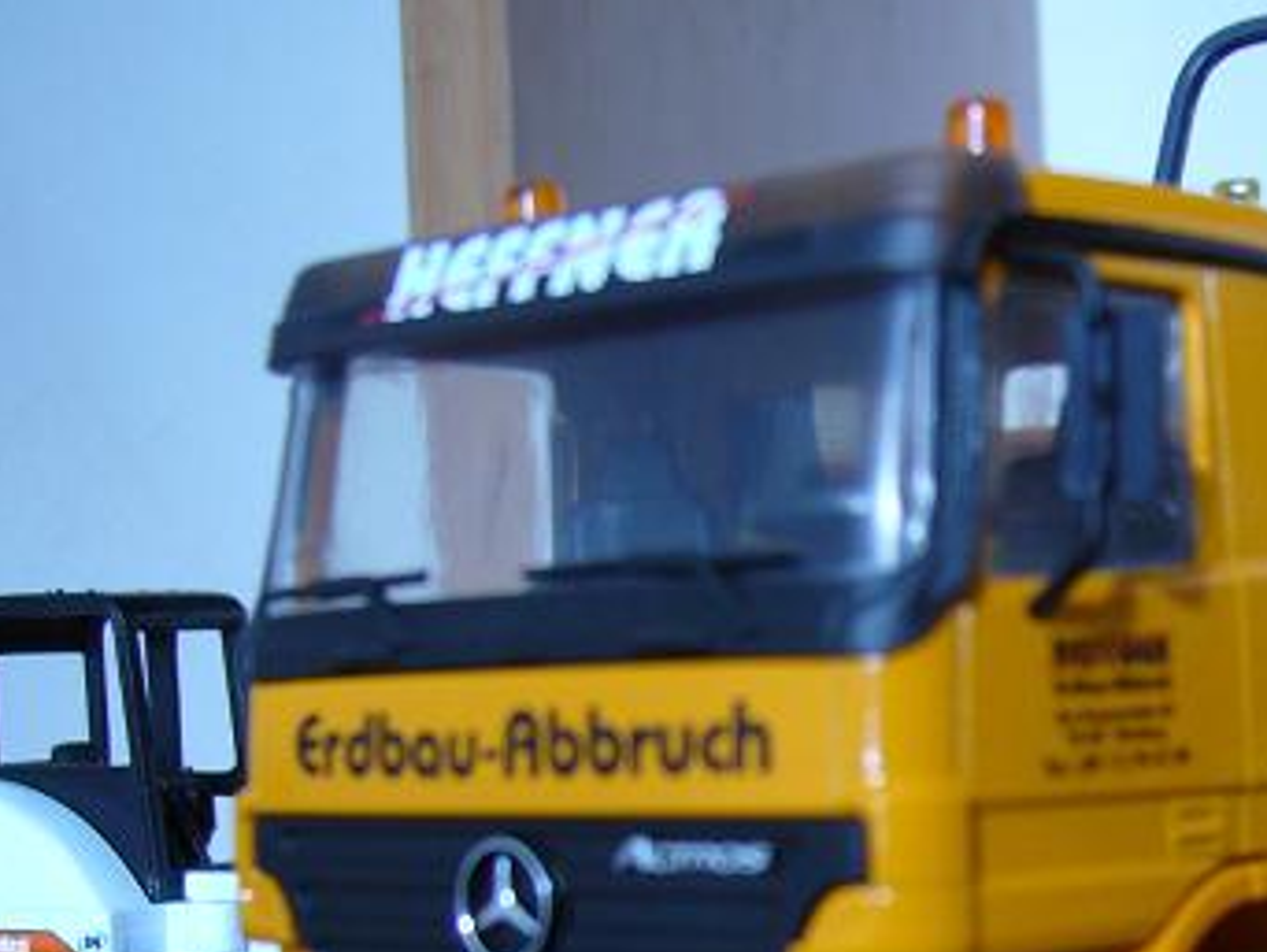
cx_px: 1111
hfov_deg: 26.2
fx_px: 2637
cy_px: 826
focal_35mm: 72
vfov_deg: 20.1
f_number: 2.8
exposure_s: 1/40
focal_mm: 5.8
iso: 100
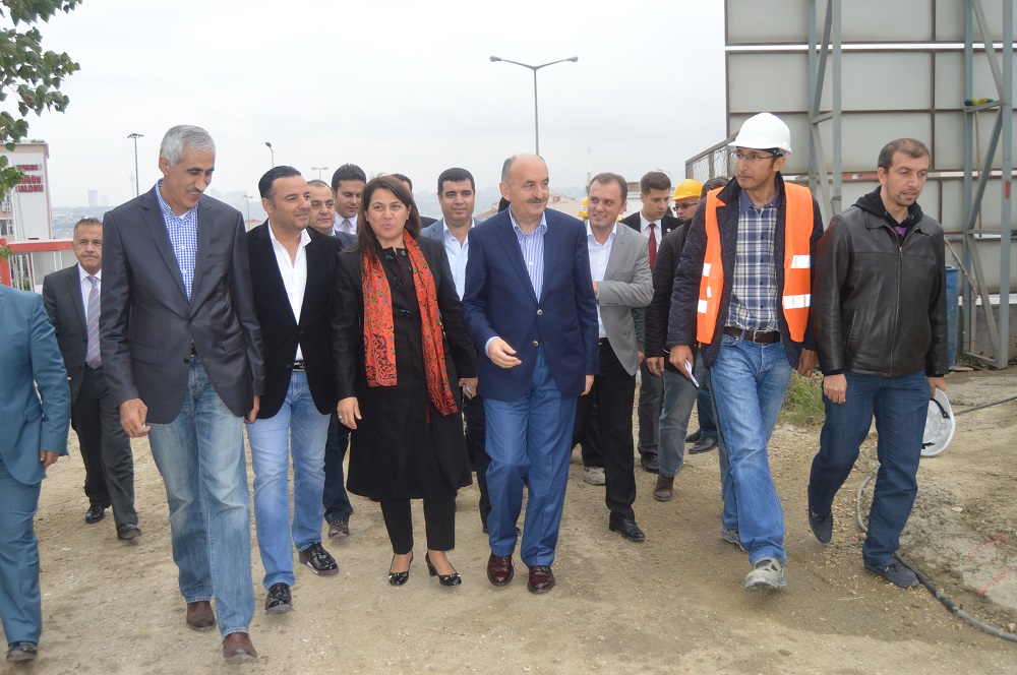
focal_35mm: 33
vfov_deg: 39.9
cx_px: 508
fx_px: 931
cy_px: 338
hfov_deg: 57.3
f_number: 4
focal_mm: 22
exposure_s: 1/160
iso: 100
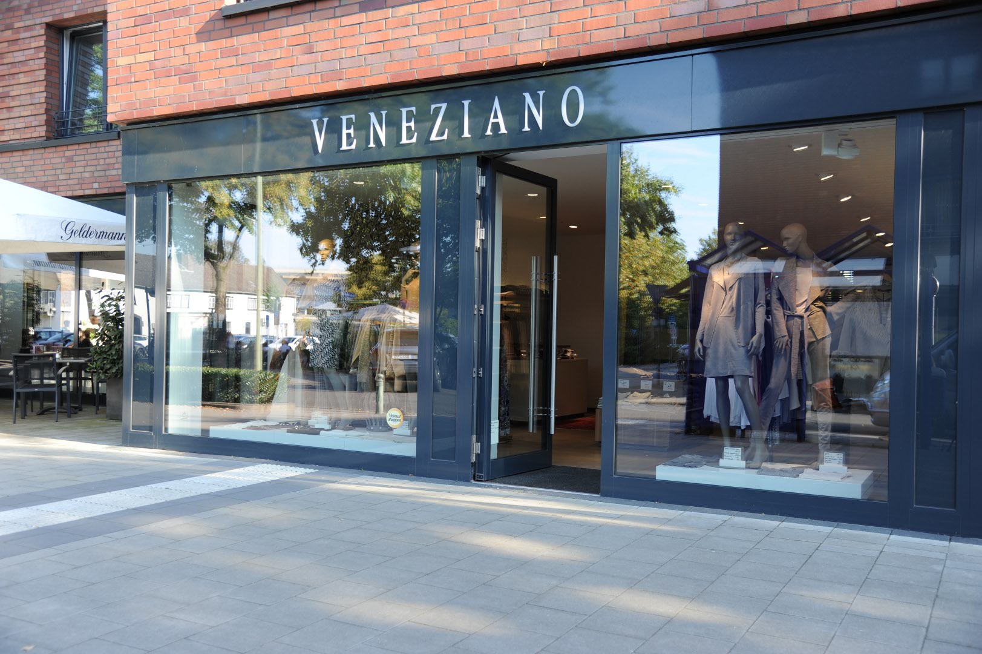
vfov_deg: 38.8
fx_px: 927
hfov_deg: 55.8
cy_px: 327
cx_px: 491
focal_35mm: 34
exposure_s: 1/160
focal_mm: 34
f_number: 4
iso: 200
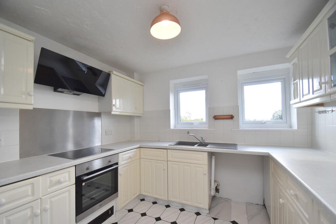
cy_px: 112
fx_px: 140
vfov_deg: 77.3
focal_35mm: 15
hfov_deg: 100.4
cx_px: 168
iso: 400
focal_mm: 10
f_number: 4.5
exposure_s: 1/250
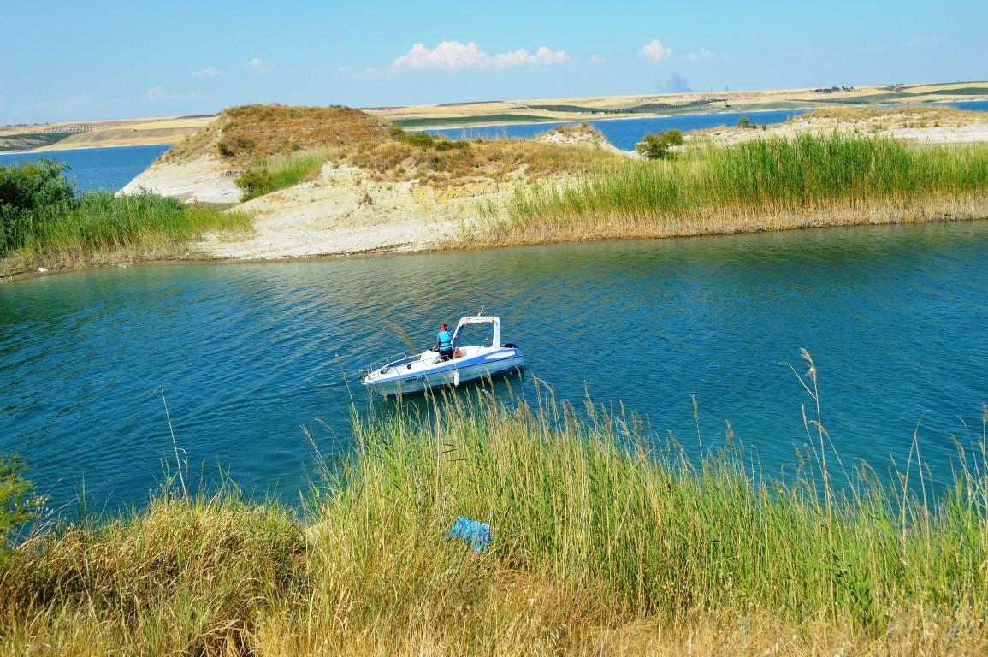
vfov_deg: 34.1
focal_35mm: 39
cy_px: 328
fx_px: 1069
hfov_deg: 49.6
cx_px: 494
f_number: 8
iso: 100
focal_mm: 26
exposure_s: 1/250
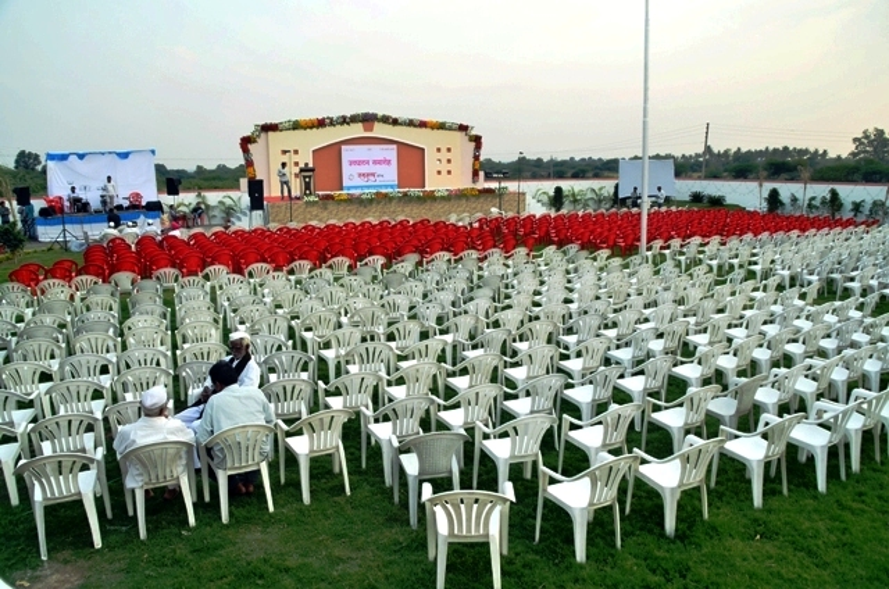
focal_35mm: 27
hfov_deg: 67.5
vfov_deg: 47.7
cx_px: 444
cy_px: 294
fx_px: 665
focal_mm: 18
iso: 320
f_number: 7.1
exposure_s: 1/250
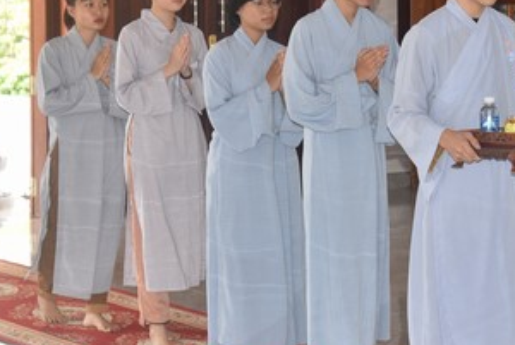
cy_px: 51
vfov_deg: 11.5
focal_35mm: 119
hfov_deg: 17.1
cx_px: 338
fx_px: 1705
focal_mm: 55
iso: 720
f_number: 5.6
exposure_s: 1/125
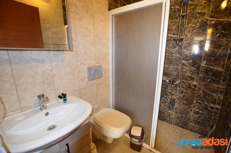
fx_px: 96
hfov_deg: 100.5
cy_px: 76
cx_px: 116
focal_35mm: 15
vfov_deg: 77.1
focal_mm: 10
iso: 2000
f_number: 3.5
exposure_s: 1/125
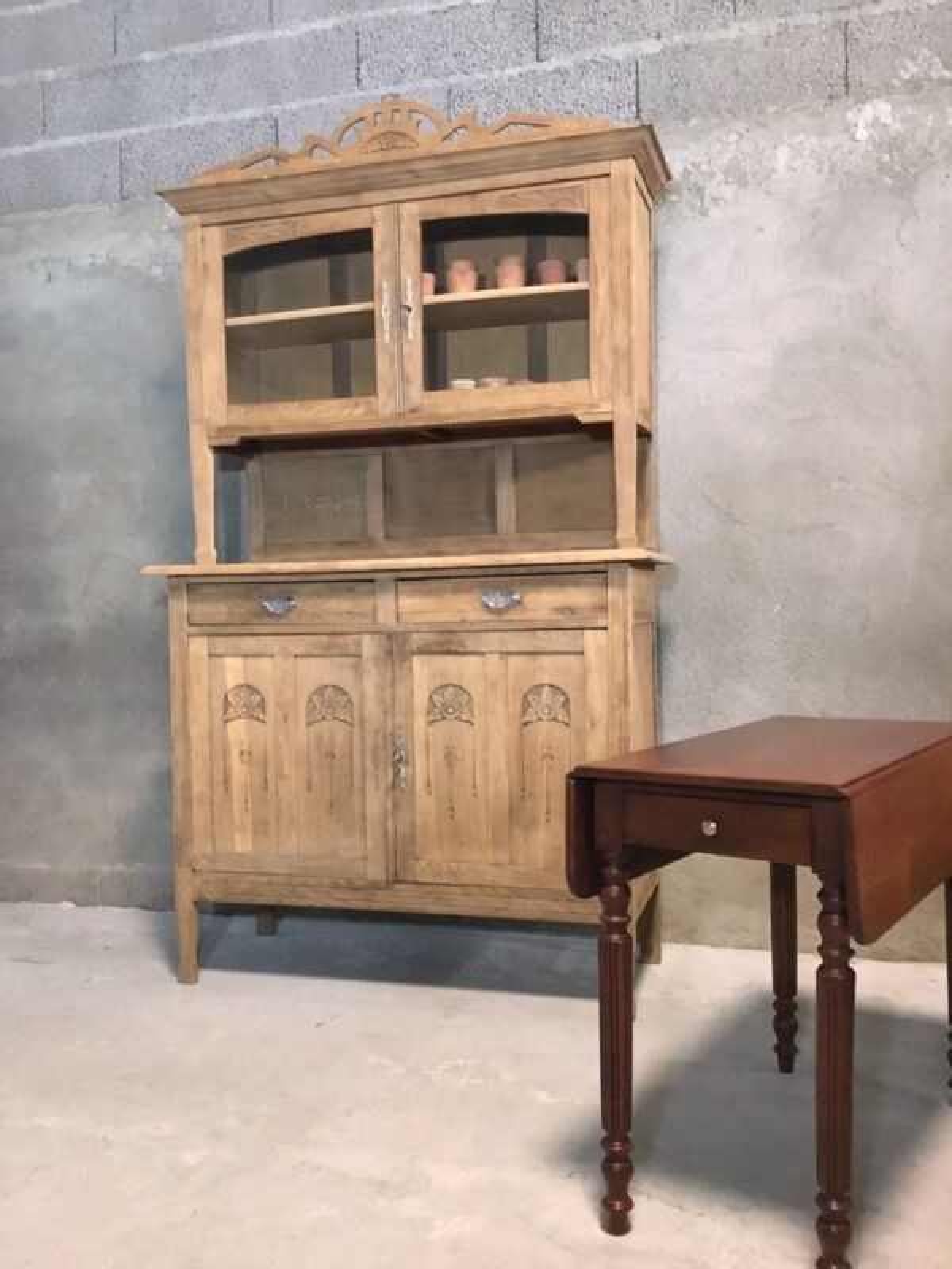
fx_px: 1137
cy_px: 634
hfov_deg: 45.4
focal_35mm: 31
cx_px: 476
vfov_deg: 58.4
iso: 320
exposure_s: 1/17
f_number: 2.4
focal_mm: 3.3
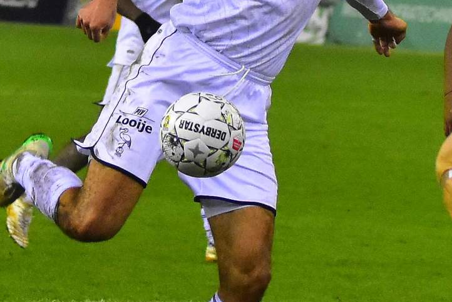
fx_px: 3906
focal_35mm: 311
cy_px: 70
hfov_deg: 6.6
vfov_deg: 4.4
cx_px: 341
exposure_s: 1/1000
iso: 3200
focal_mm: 78
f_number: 2.8
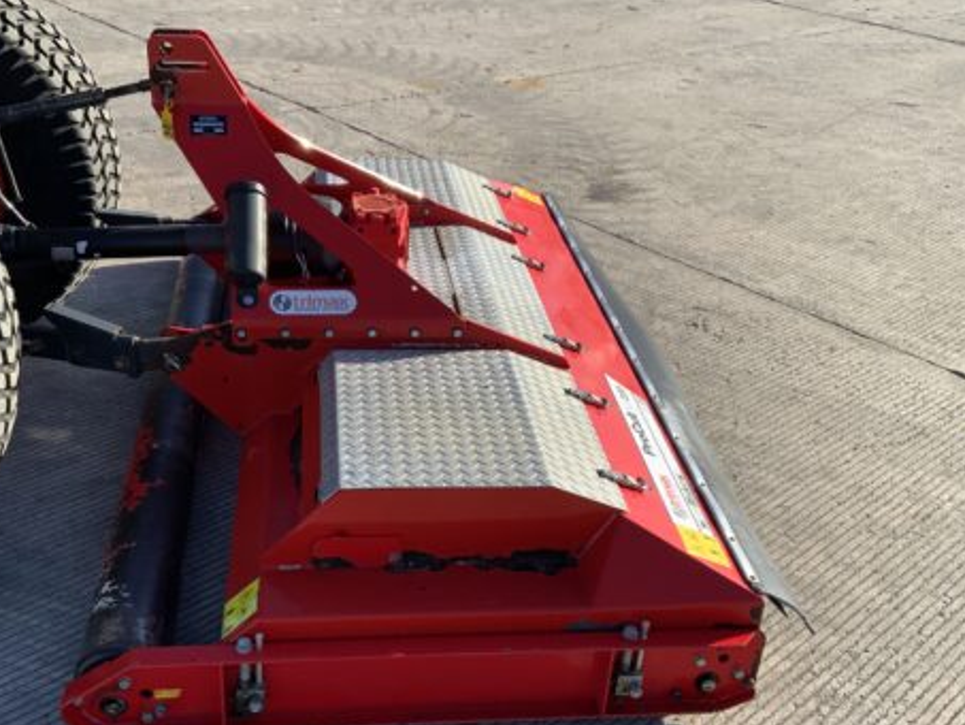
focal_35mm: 41
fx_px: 1143
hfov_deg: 45.8
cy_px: 405
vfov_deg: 35.1
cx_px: 477
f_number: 1.8
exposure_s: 1/1015
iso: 16
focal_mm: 3
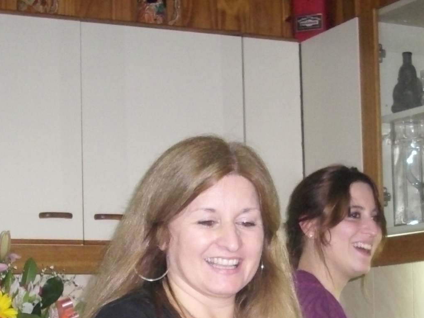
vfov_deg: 17.1
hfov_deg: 22.9
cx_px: 275
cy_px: 297
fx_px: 1041
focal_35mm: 85
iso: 200
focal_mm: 6.2
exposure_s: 1/30
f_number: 2.8
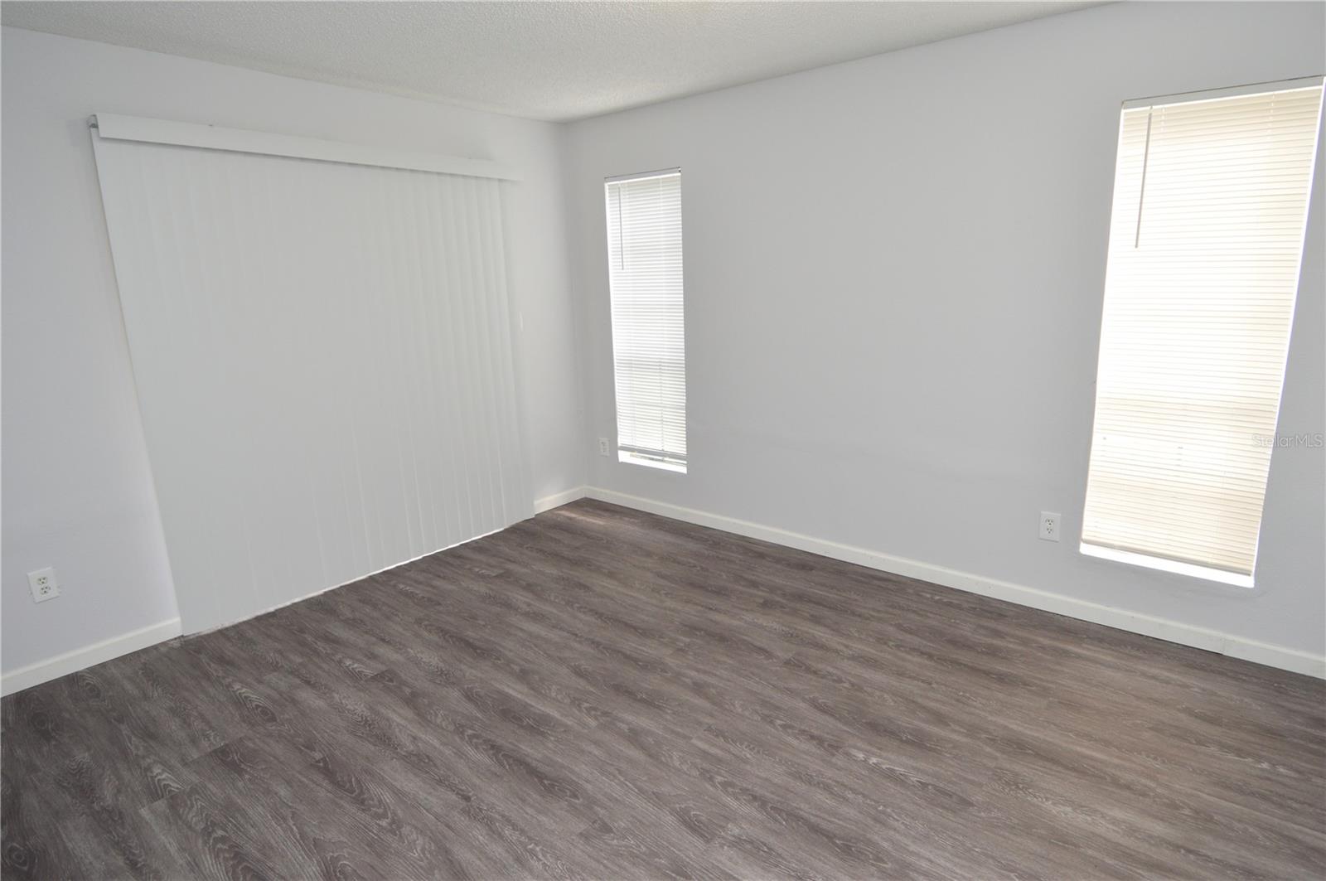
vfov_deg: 67.3
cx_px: 663
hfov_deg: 90.1
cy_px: 440
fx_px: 662
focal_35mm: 18
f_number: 4
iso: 400
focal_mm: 12
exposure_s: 1/60
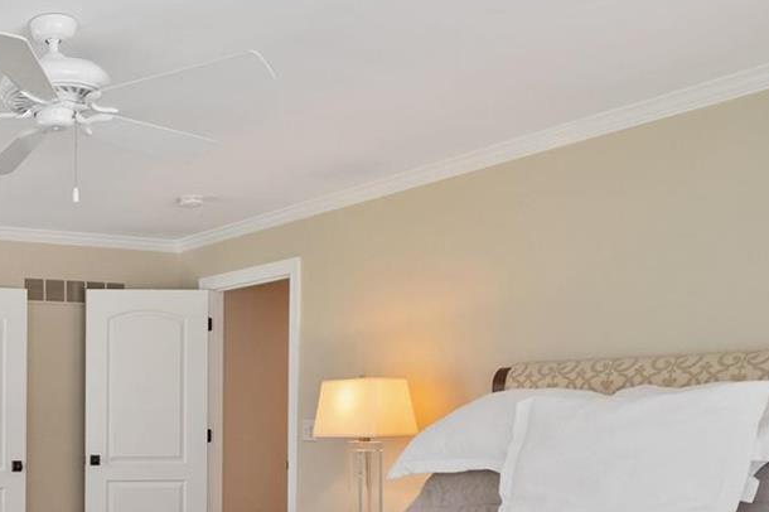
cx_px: 21
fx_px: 897
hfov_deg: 41.2
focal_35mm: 42
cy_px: 439
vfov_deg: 30.7
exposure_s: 1/5
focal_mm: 8
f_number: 6.3
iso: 400
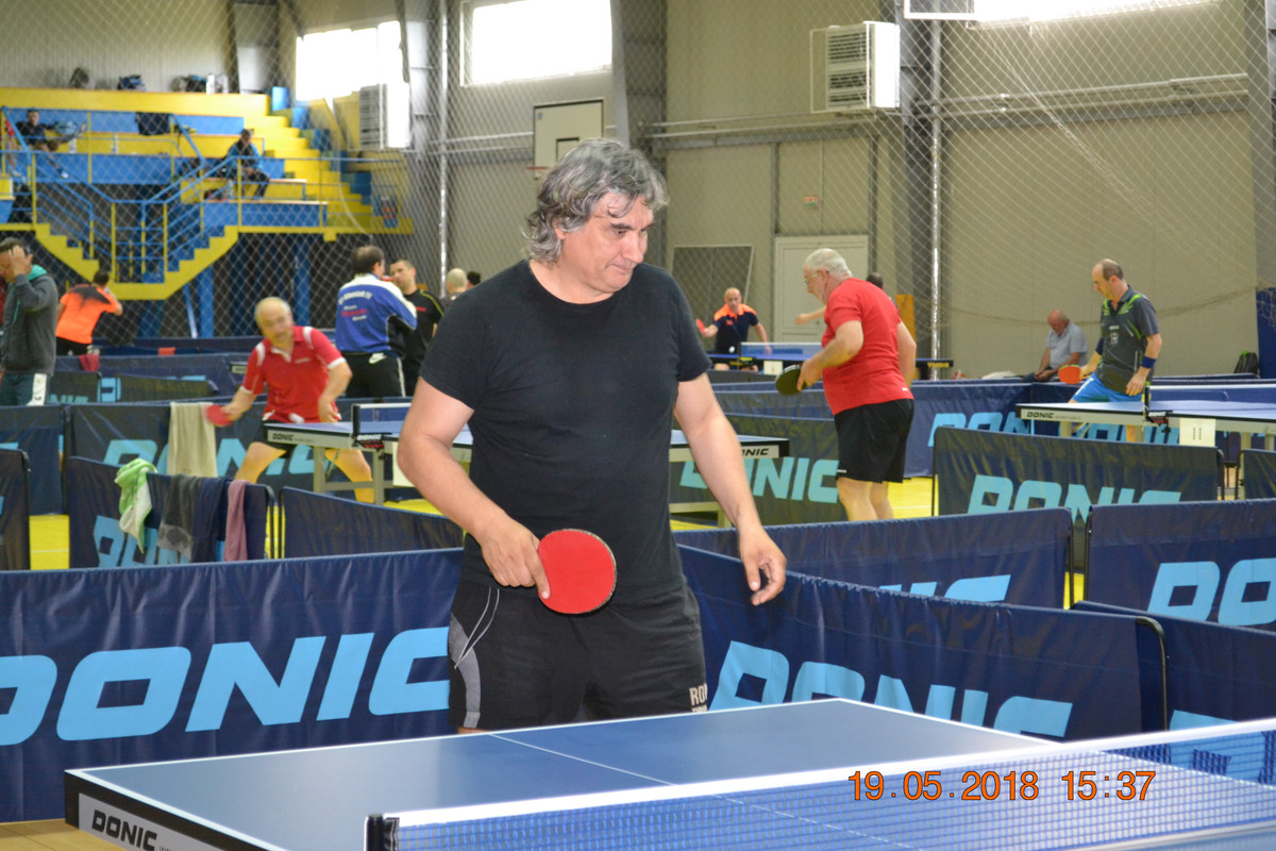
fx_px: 2924
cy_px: 426
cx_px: 638
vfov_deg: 16.6
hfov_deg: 24.6
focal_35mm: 82
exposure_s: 1/60
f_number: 5.6
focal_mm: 55
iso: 2000
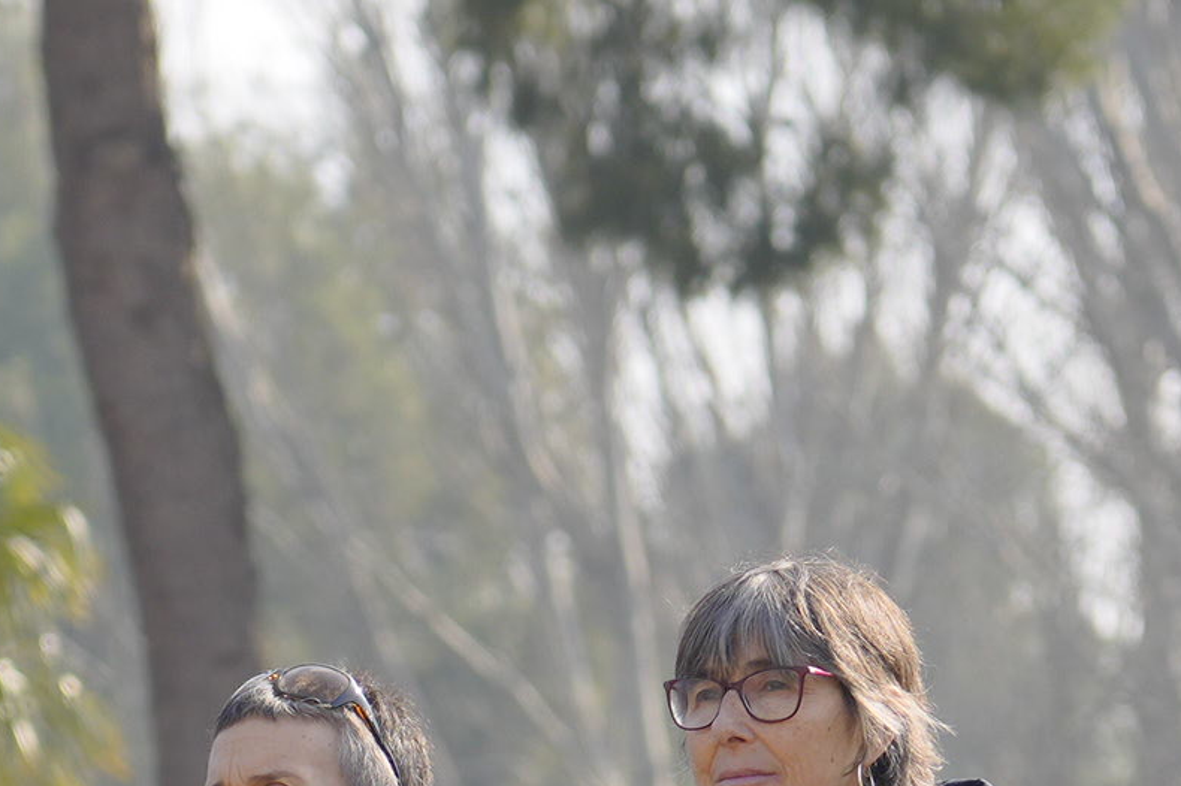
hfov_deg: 4.4
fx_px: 15280
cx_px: 541
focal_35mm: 466
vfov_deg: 2.9
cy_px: 1148
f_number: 4
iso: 100
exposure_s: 1/500
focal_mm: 105
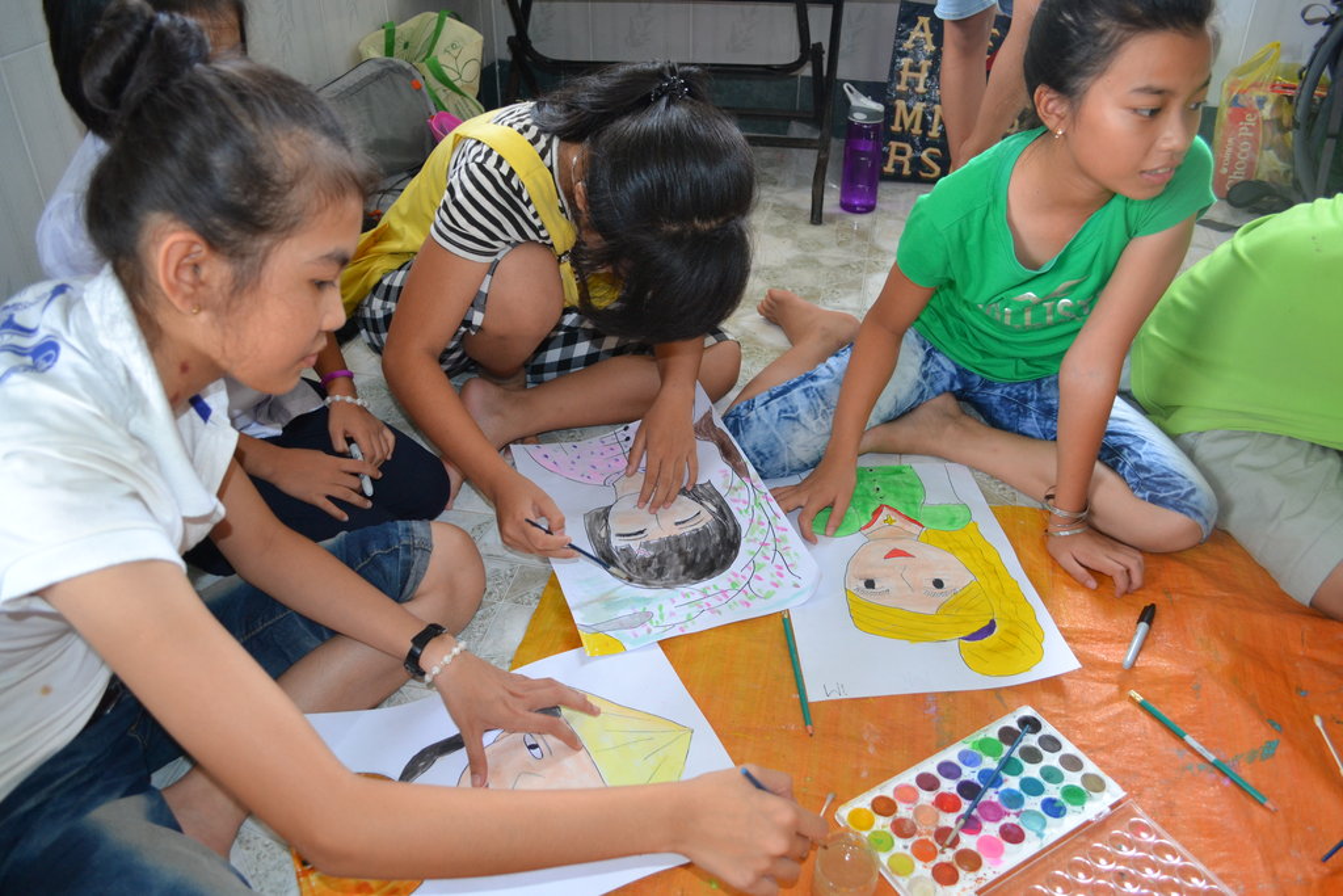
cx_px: 672
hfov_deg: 67.4
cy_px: 448
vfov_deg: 47.9
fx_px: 1007
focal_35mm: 27
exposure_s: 1/60
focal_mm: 18
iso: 640
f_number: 3.5
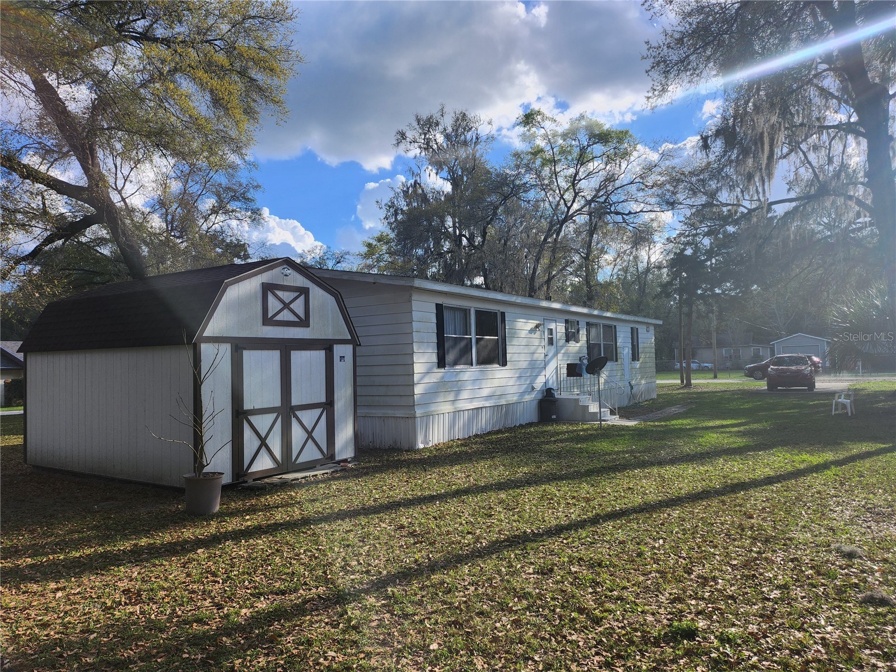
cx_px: 448
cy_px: 336
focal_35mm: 24
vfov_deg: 56.8
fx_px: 621
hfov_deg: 71.6
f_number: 1.8
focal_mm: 5
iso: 50
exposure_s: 1/2151
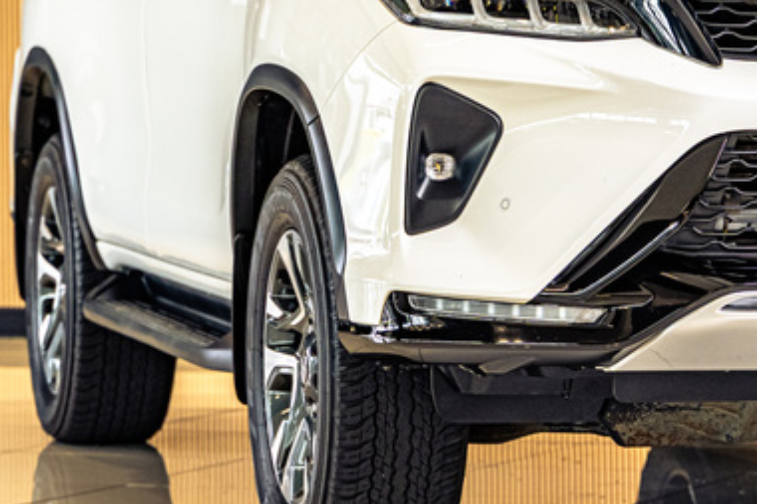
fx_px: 4246
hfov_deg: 10.1
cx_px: 690
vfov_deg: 6.8
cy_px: 86
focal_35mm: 202
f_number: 4
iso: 640
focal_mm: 75
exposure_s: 1/160
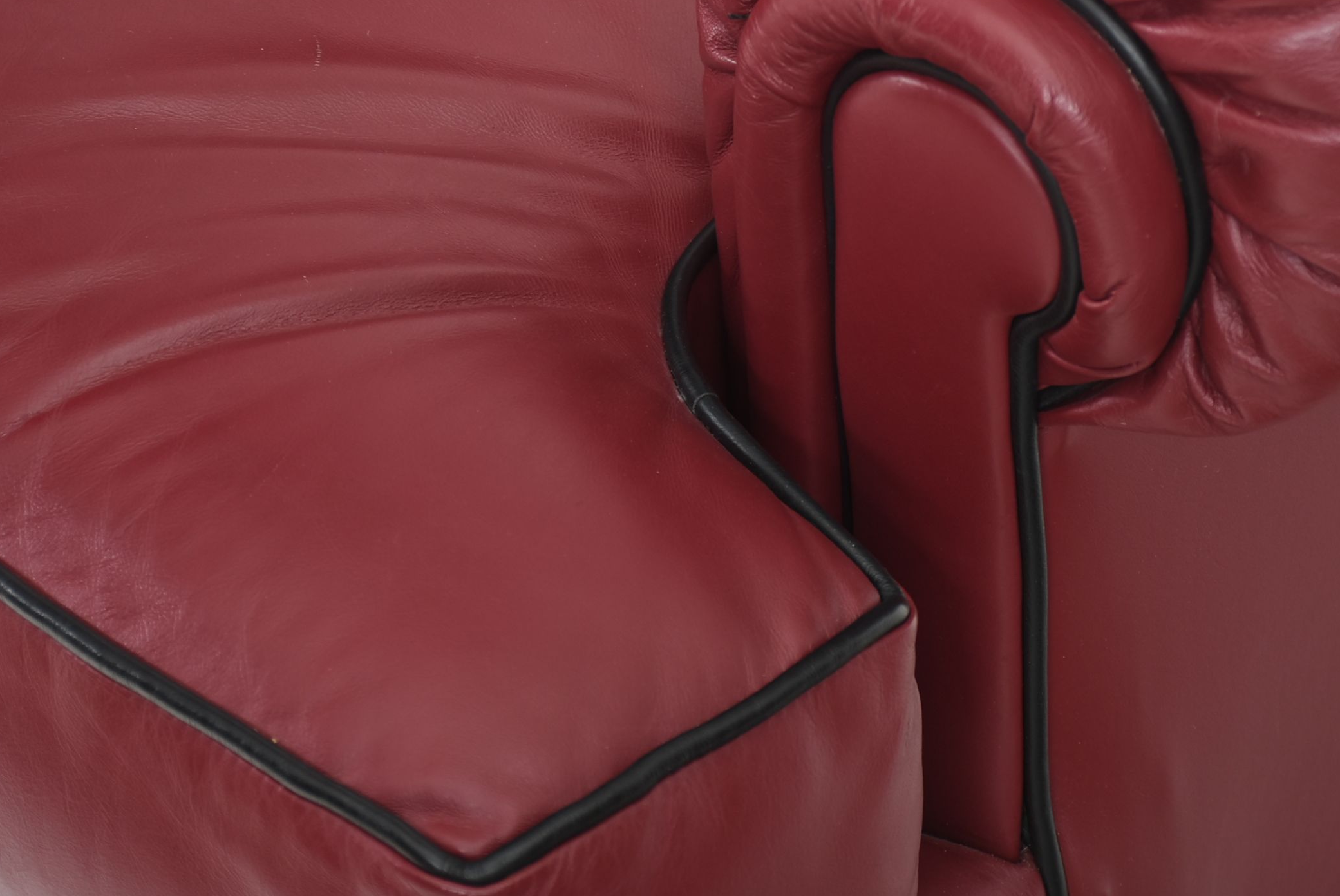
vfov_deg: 9.1
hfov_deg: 13.6
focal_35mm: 151
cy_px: 296
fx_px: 5625
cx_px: 769
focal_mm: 70
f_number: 7.1
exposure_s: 1/160
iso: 200
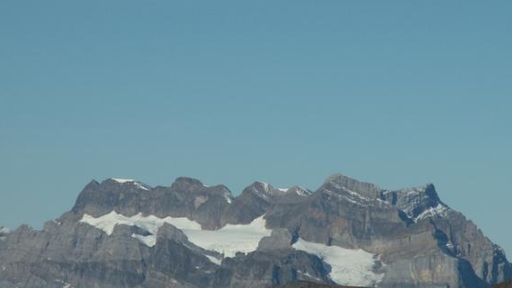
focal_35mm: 250
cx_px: 258
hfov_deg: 8.6
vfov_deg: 4.9
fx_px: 3395
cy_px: 205
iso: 50
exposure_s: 1/320
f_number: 8
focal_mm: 33.01
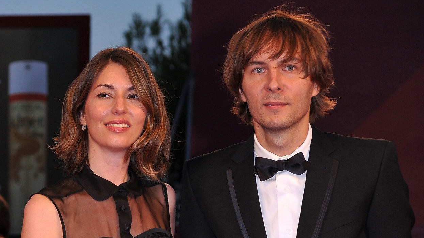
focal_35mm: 111
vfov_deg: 10.9
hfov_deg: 19.3
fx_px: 1248
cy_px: 135
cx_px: 214
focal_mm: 105
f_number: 7.1
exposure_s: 1/320
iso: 640
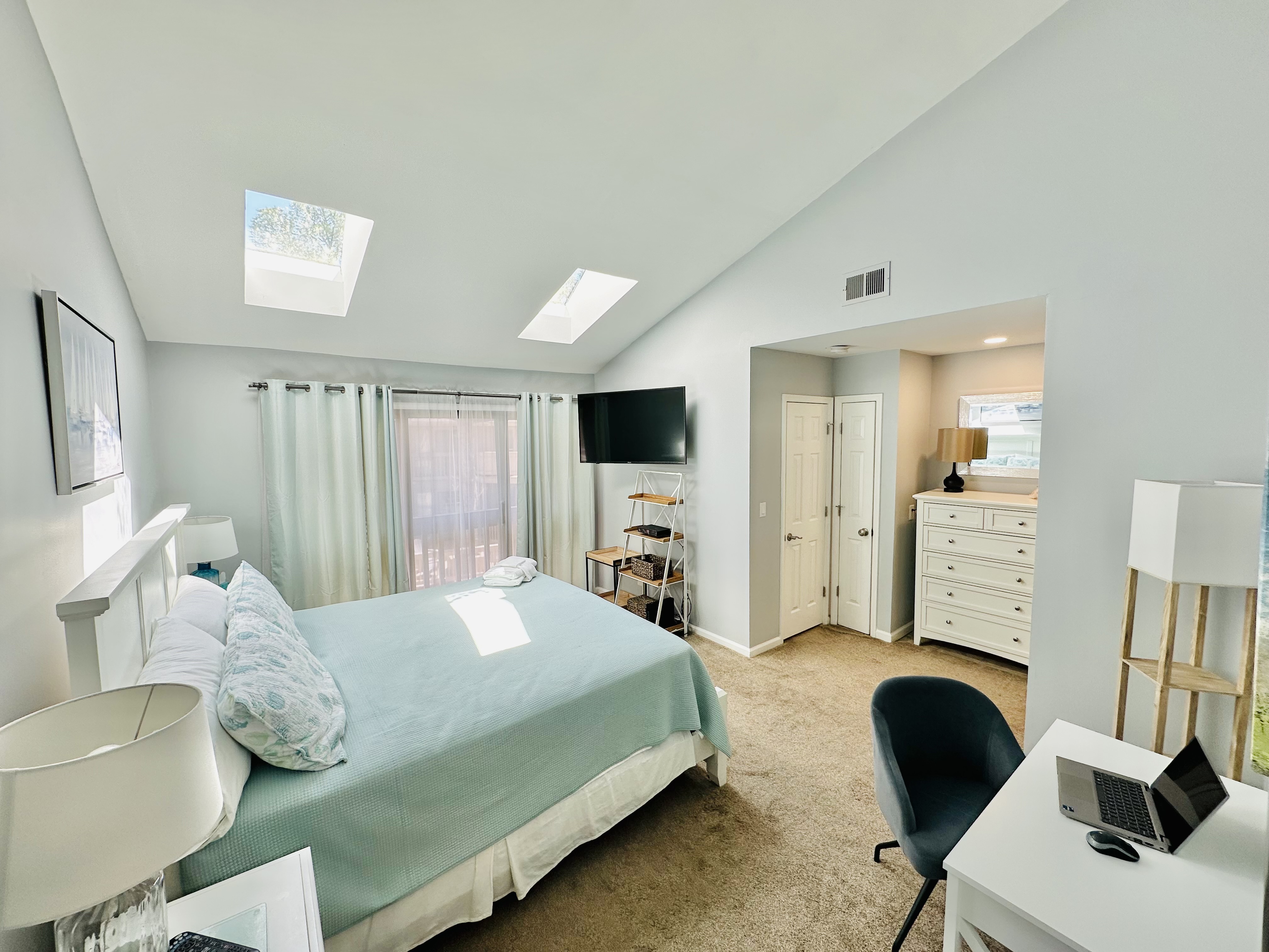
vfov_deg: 85.7
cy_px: 476
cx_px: 634
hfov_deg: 102.1
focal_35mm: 14
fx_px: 513
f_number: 2.2
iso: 40
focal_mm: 2.22
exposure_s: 1/139
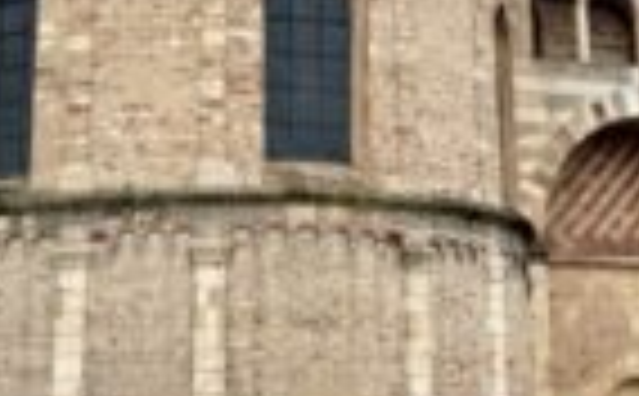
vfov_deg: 10.8
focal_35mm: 115
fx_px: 1998
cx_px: 405
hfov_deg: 18.1
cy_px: -256
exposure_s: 1/2174
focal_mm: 6.76
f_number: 1.78
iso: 80
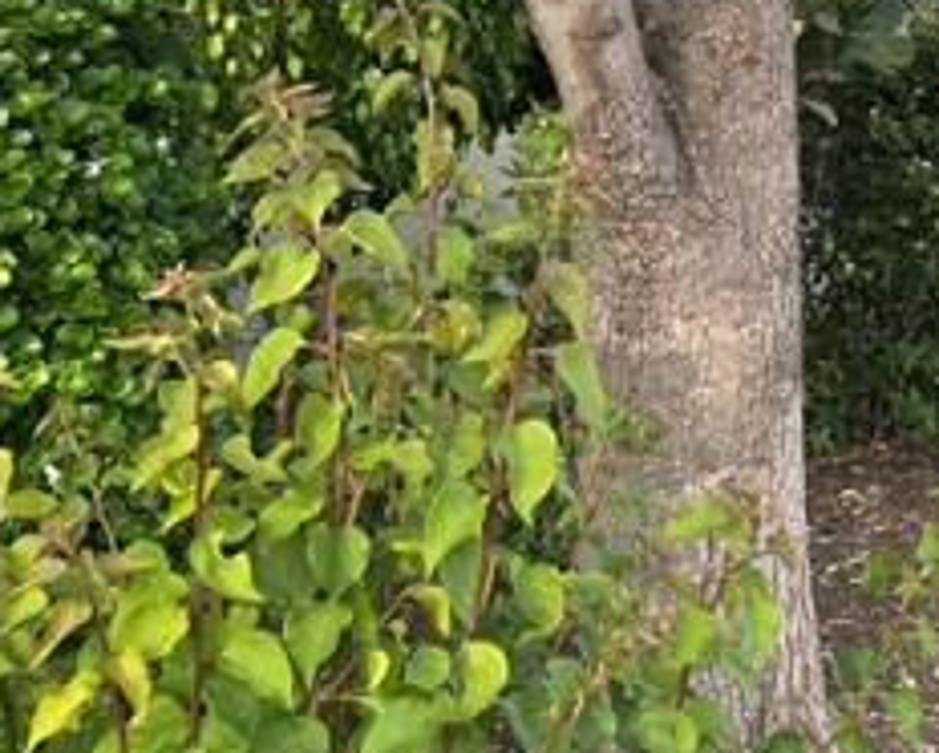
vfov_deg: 20.6
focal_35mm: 70
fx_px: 1947
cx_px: 1129
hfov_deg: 24.5
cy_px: -126
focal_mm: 4.2
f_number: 1.6
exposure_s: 1/124
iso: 32
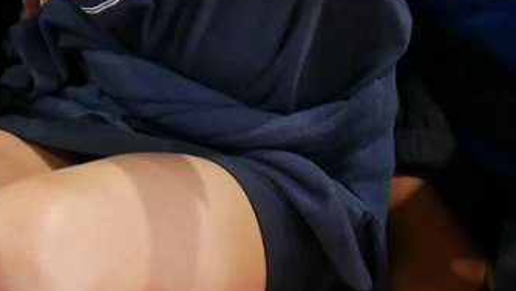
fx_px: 2915
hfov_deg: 9.6
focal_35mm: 213
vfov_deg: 5.2
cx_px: -443
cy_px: -765
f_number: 2.8
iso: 1250
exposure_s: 1/60
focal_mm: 17
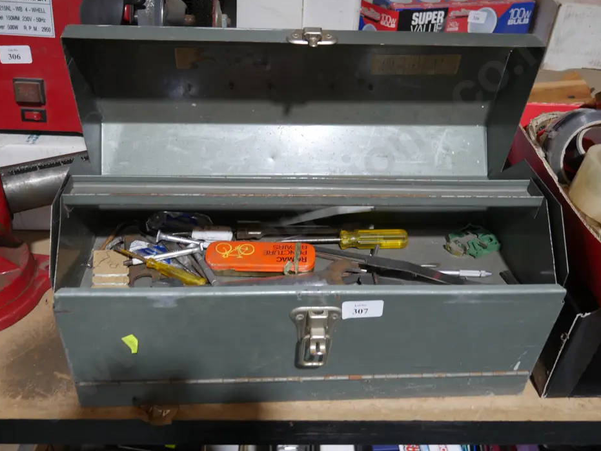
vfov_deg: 43.0
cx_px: 302
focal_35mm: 33
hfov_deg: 55.3
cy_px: 219
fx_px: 573
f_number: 3.6
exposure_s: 1/60
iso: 500
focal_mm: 15
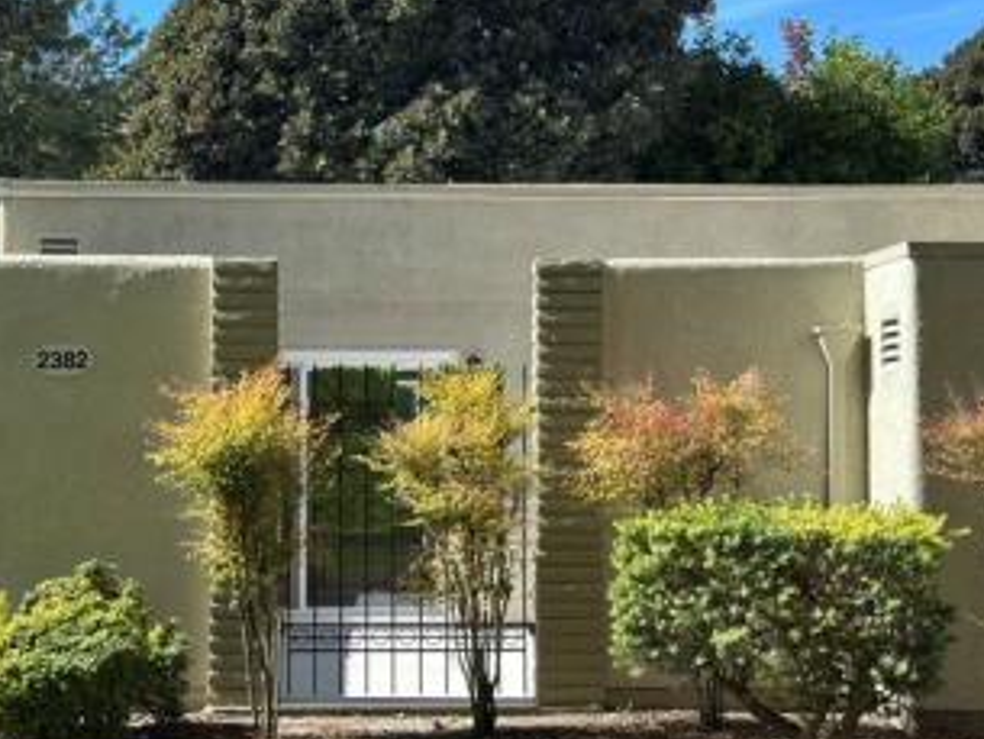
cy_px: 390
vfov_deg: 23.3
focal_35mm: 63
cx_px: 407
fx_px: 1792
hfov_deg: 30.7
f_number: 1.78
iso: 64
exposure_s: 1/1517
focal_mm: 6.86
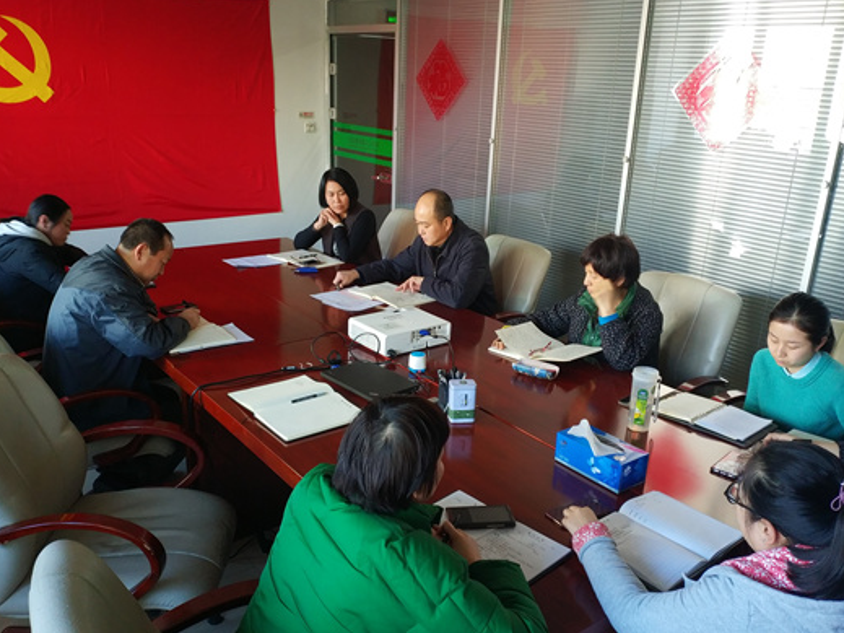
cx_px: 413
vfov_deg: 38.6
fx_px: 902
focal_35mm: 37
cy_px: 348
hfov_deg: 50.1
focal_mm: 4.5
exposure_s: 1/25
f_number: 2
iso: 253
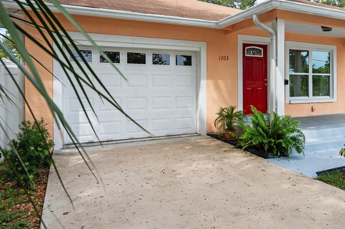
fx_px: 278
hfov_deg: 62.7
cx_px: 219
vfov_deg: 44.9
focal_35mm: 29
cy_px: 111
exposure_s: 1/320
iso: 200
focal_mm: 20
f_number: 8
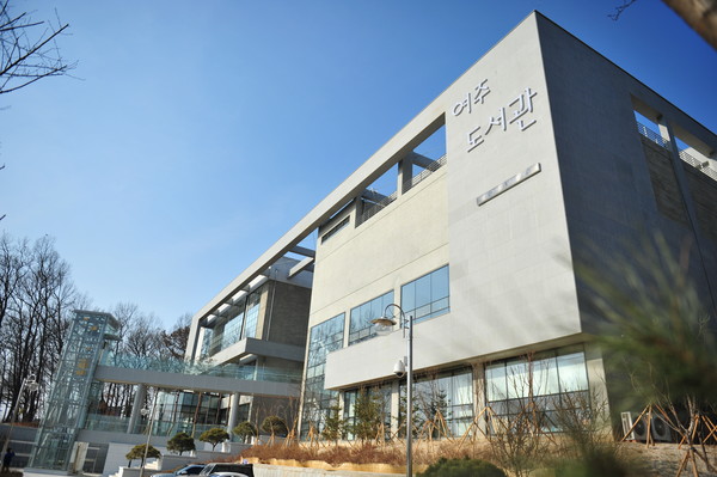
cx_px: 358
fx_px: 478
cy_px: 238
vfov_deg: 53.1
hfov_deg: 73.8
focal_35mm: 24
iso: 320
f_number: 3.2
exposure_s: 1/6400
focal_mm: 24
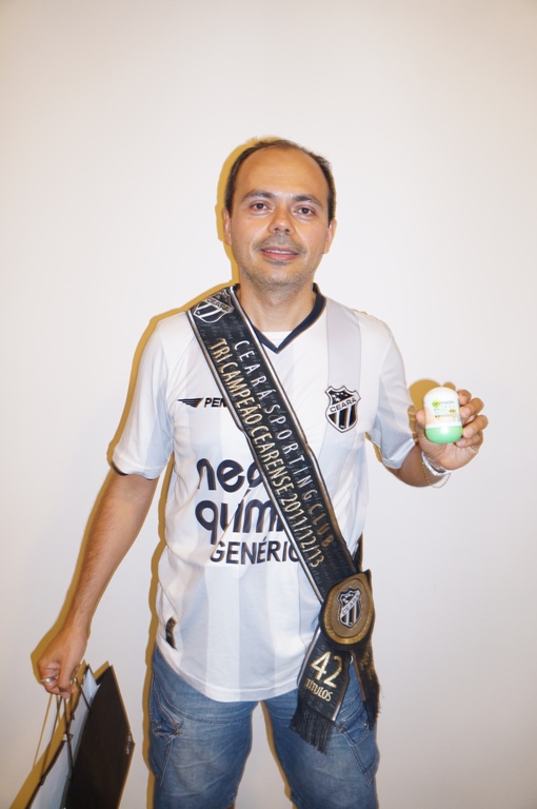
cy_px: 404
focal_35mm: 27
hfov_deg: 47.8
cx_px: 268
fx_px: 606
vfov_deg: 67.4
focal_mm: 18
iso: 640
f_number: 4
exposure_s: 1/60
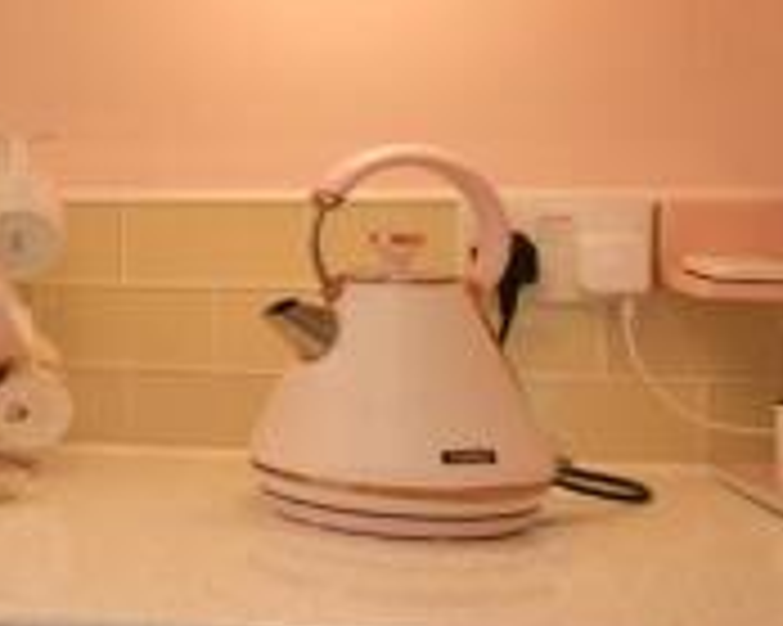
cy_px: 128
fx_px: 1922
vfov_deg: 18.3
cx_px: -868
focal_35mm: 83
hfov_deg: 16.4
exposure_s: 1/8
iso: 100
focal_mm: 10
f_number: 8
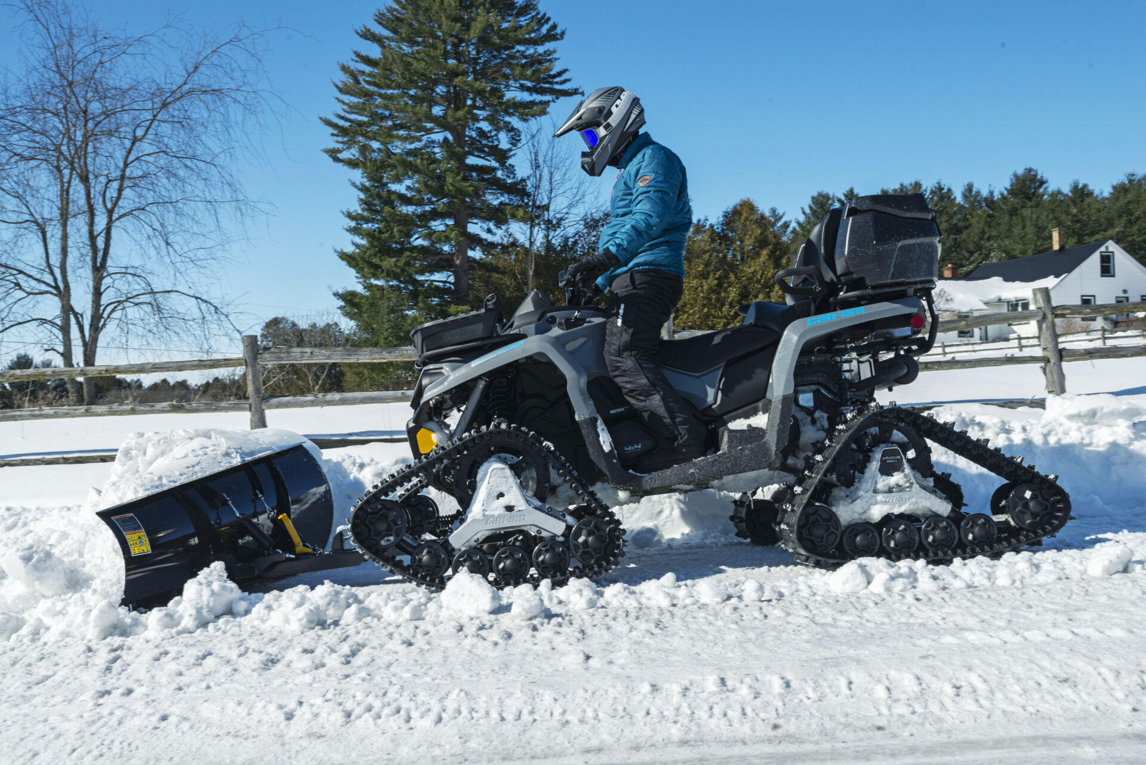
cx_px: 573
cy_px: 382
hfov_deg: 54.4
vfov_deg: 37.9
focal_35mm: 35
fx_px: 1114
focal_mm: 35
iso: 100
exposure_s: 1/160
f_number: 11
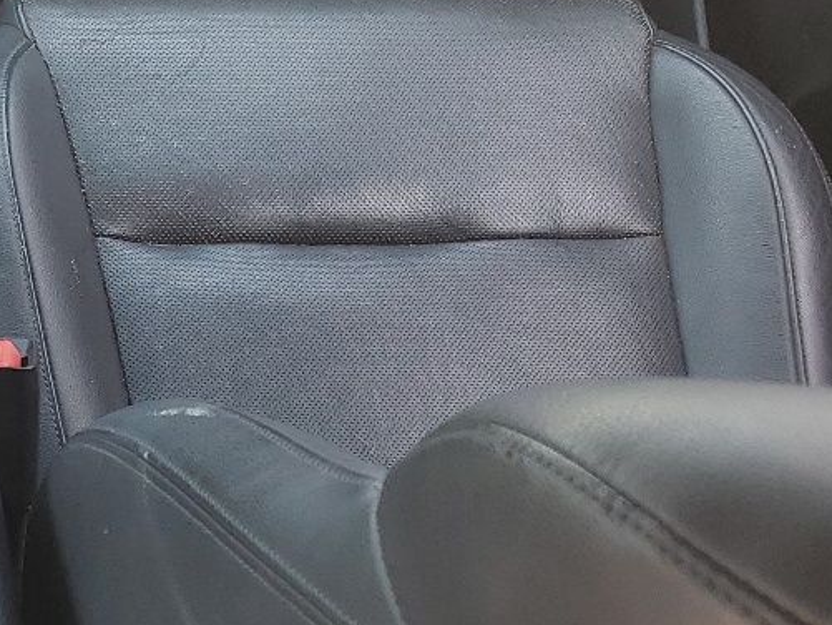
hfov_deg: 21.1
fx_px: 1995
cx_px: -292
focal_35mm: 83
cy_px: -25
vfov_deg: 17.3
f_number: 1.5
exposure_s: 1/135
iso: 50
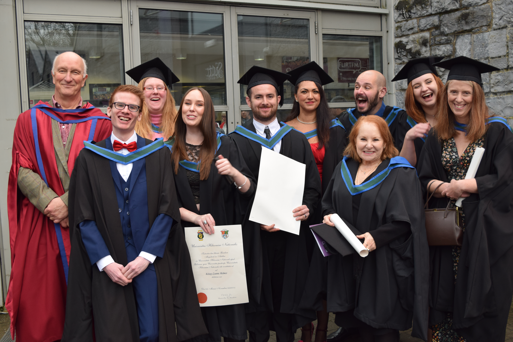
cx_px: 256
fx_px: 577
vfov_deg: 33.0
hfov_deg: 47.9
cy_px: 171
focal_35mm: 40
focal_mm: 27
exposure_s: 1/125
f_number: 5.6
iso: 400
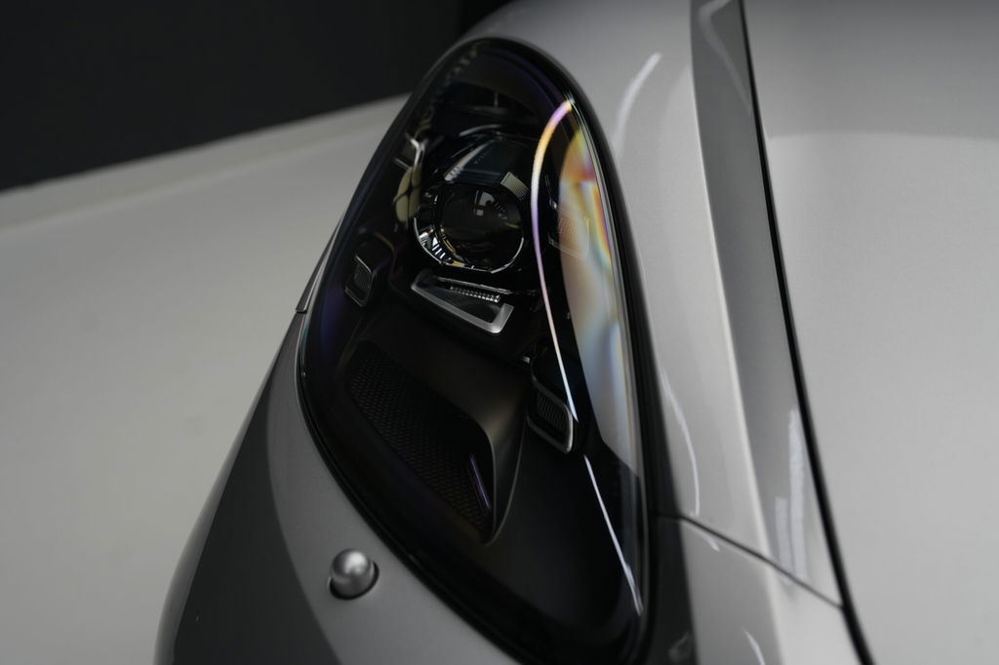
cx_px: 500
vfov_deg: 37.8
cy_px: 332
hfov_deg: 54.4
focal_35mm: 35
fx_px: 971
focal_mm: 35
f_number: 4
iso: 250
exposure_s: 1/40
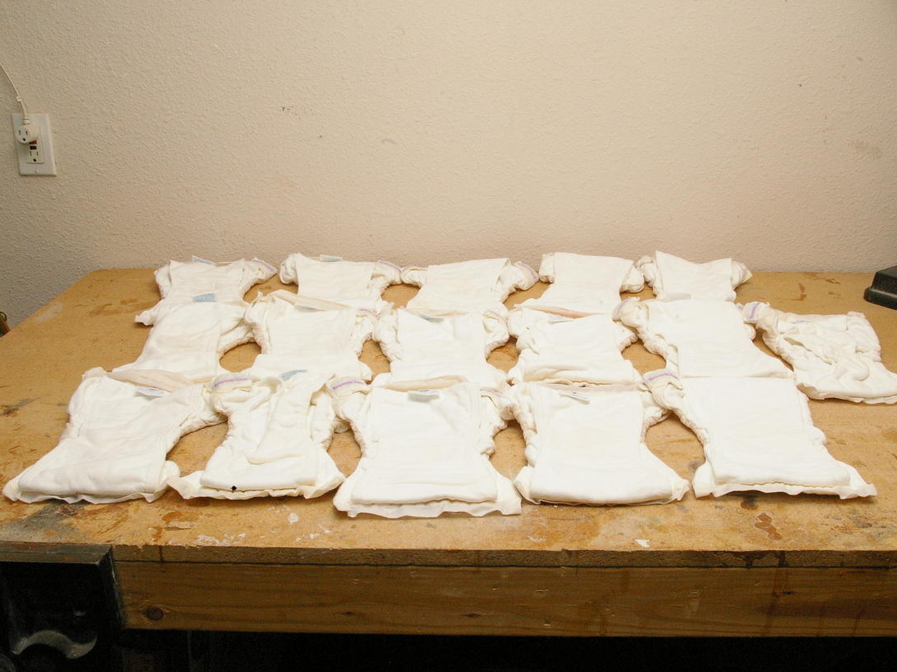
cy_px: 336
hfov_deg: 53.2
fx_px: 895
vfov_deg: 41.2
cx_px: 474
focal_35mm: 35
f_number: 22
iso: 1600
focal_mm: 21
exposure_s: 1/180
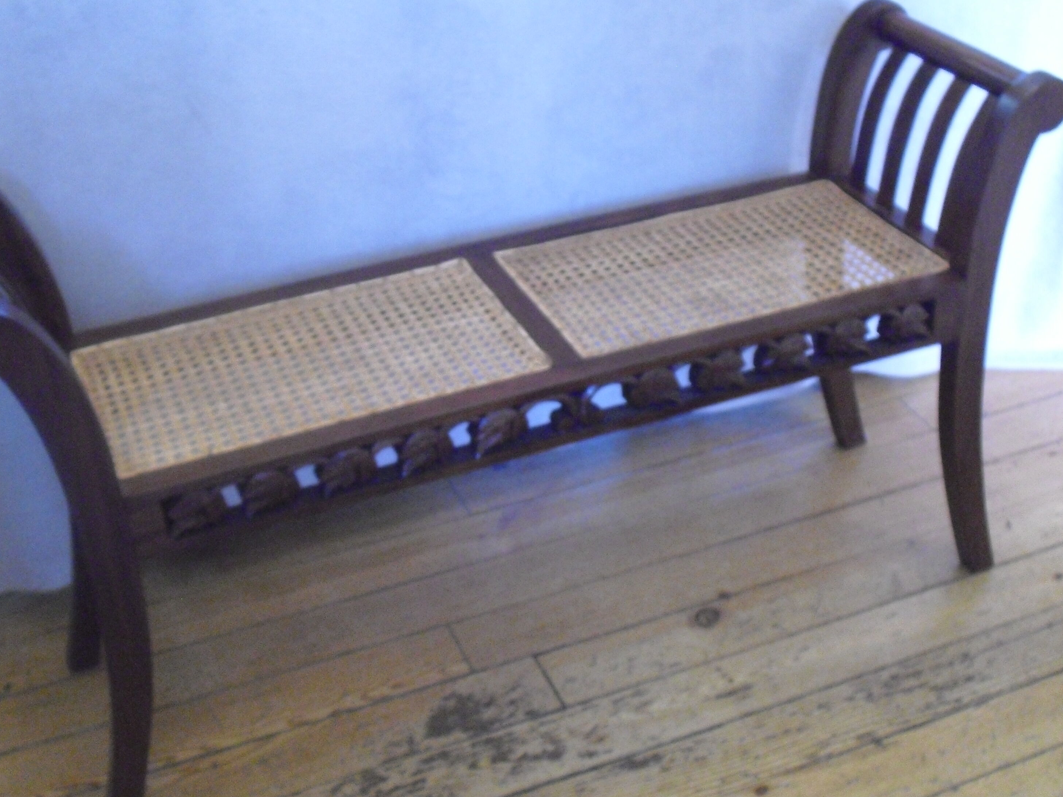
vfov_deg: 32.1
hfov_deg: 42.1
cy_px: 460
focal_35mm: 45
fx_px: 1382
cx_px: 519
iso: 800
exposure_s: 1/25
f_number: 3.1
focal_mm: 6.3
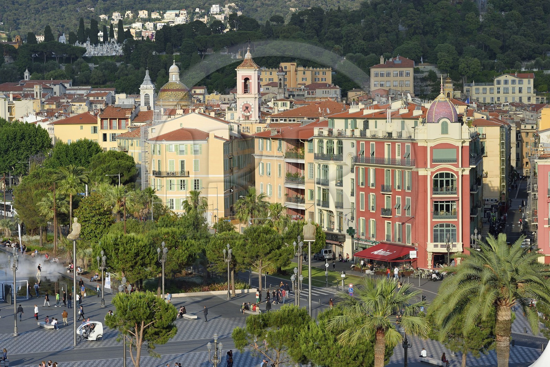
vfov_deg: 13.4
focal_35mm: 102
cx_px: 275
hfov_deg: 20.0
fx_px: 1558
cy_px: 184
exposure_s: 1/320
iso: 200
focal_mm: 102
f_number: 10
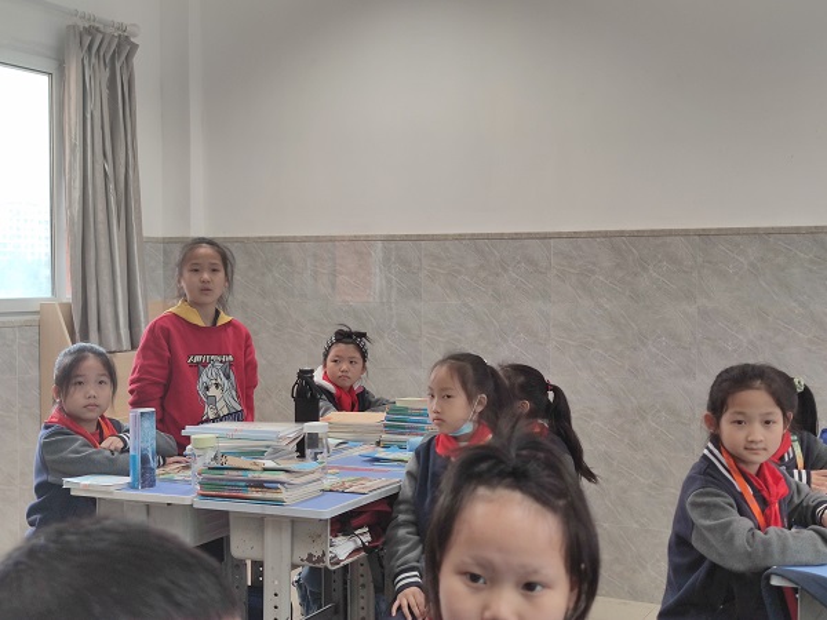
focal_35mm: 46
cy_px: 310
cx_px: 414
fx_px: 1099
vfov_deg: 31.5
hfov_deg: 41.2
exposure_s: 1/100
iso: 70
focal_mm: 6.72
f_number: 1.69
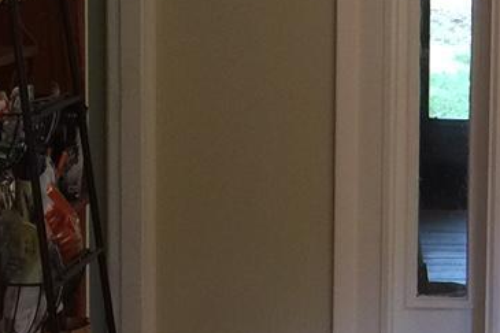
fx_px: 1874
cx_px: 638
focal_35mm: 135
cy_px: 73
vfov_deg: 10.1
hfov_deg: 14.6
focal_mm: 4.15
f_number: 2.2
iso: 50
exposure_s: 1/15
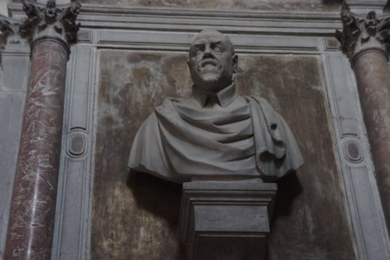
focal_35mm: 82
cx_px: 195
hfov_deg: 24.6
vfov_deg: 16.5
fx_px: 893
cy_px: 130
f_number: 5.6
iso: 6400
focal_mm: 55
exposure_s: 1/80
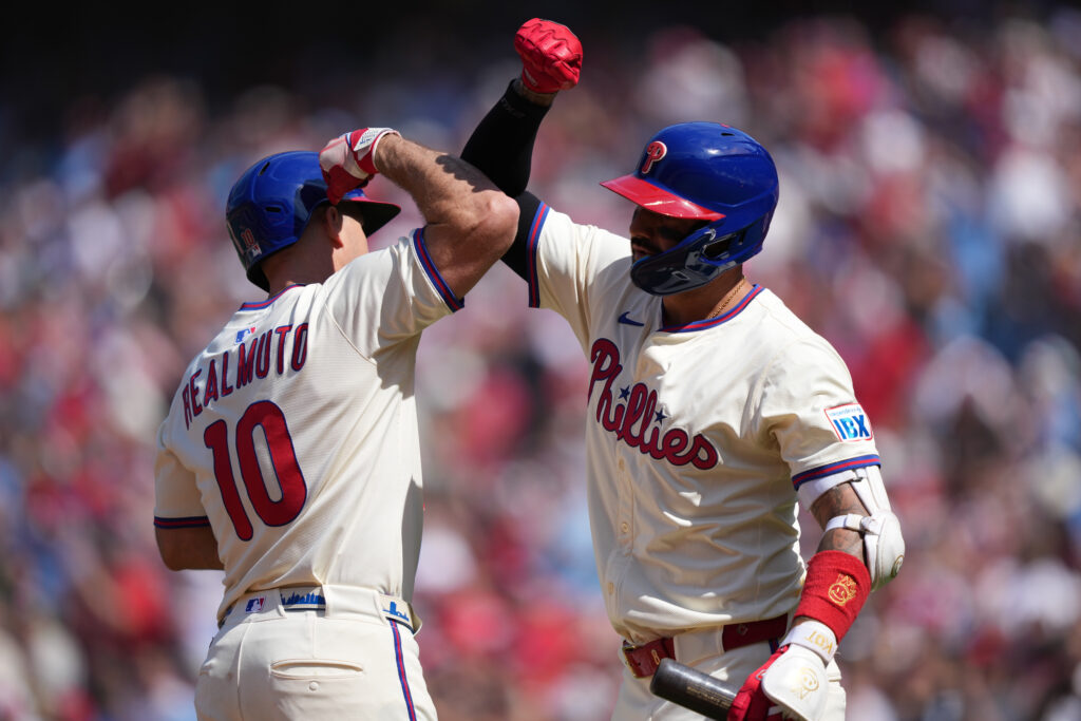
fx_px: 12012
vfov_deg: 3.4
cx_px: 540
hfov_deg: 5.2
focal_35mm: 400
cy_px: 360
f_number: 2.8
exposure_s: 1/4000
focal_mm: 400
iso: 200
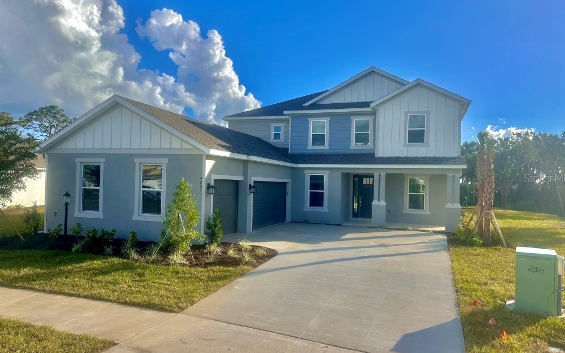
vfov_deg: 47.6
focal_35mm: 26
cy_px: 178
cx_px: 288
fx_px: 400
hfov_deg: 70.4
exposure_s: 1/6211
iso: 80
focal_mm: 6.86
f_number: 1.78
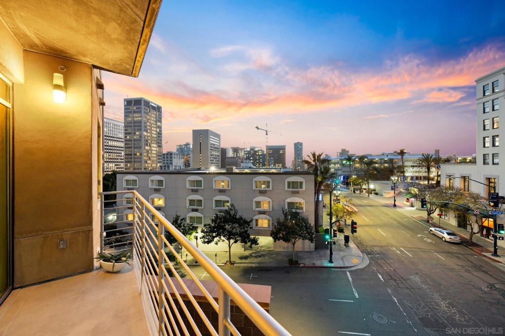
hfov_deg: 104.3
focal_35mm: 14
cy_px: 168
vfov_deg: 81.1
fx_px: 196
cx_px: 252
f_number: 8
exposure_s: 1/1.25
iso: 400
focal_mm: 14
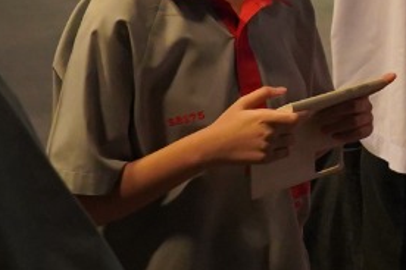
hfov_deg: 9.4
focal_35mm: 209
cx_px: 699
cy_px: -150
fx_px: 2357
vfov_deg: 6.5
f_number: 4
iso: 2000
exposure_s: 1/160
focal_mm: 30
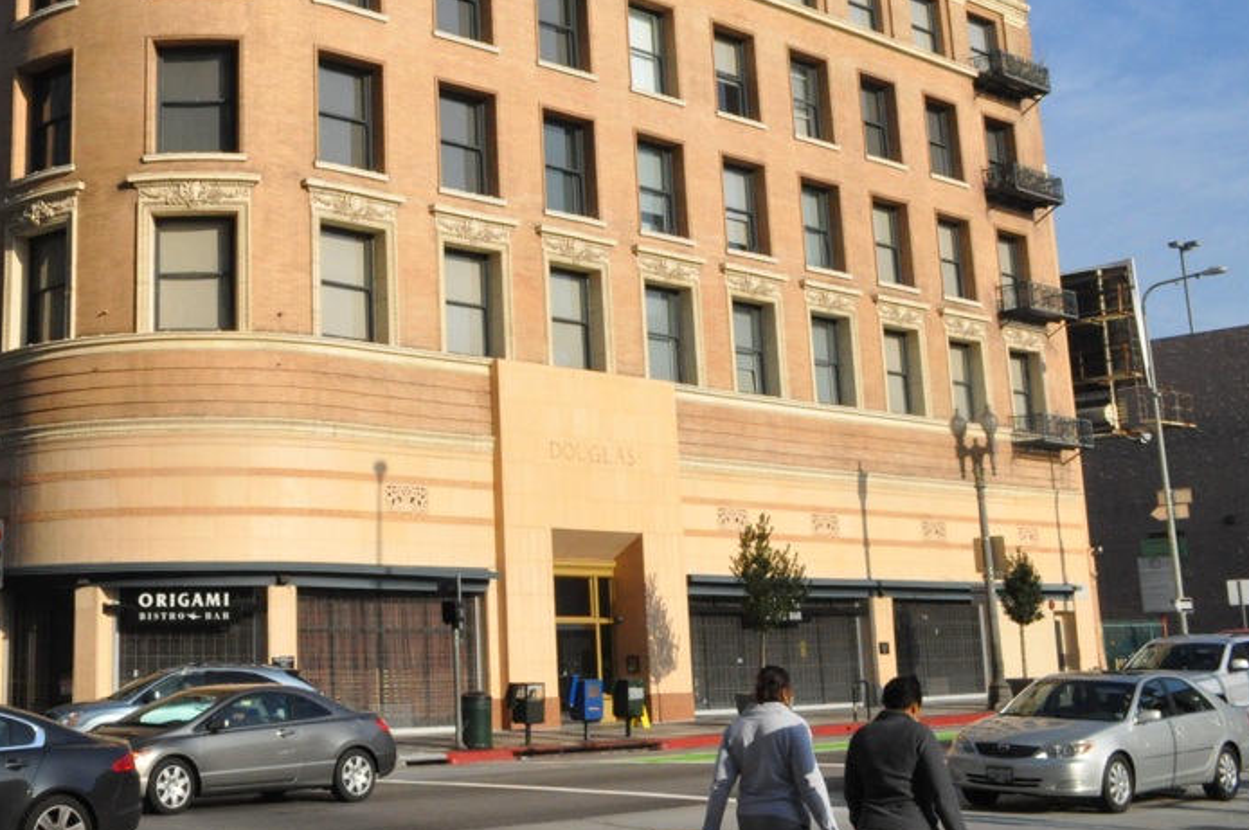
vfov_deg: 26.4
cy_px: 169
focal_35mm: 50
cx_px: 230
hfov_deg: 38.0
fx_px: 1733
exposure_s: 1/1000
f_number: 16
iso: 1600
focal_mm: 18
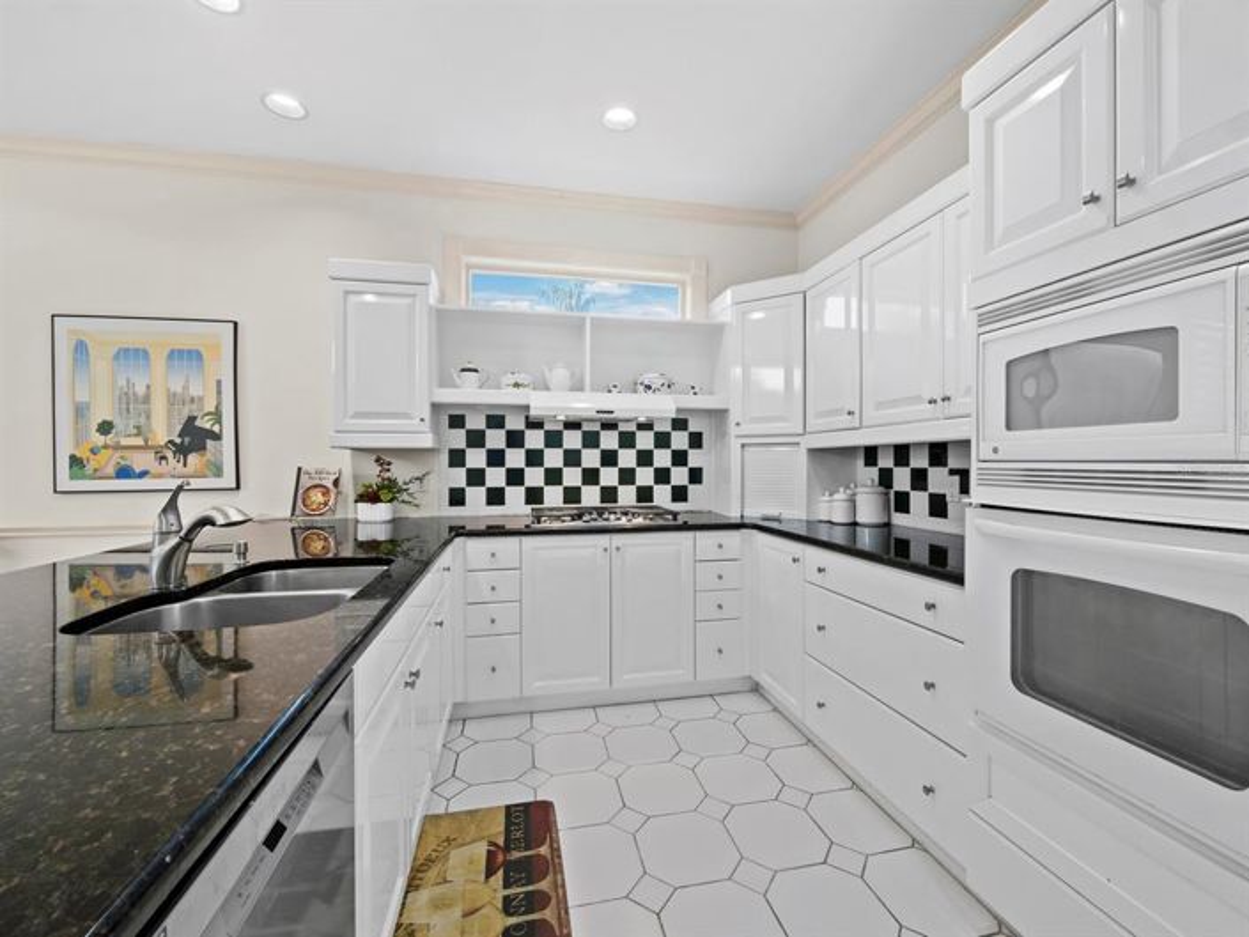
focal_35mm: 14
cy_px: 468
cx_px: 624
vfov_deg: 85.7
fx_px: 505
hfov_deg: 102.1
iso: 200
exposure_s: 1/1.25
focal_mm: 7
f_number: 11
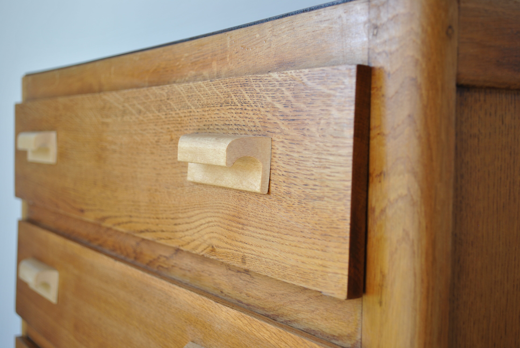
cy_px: 174
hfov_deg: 37.8
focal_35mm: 52
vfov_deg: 25.8
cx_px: 260
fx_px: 759
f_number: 5
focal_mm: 35
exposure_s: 1/40
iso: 100
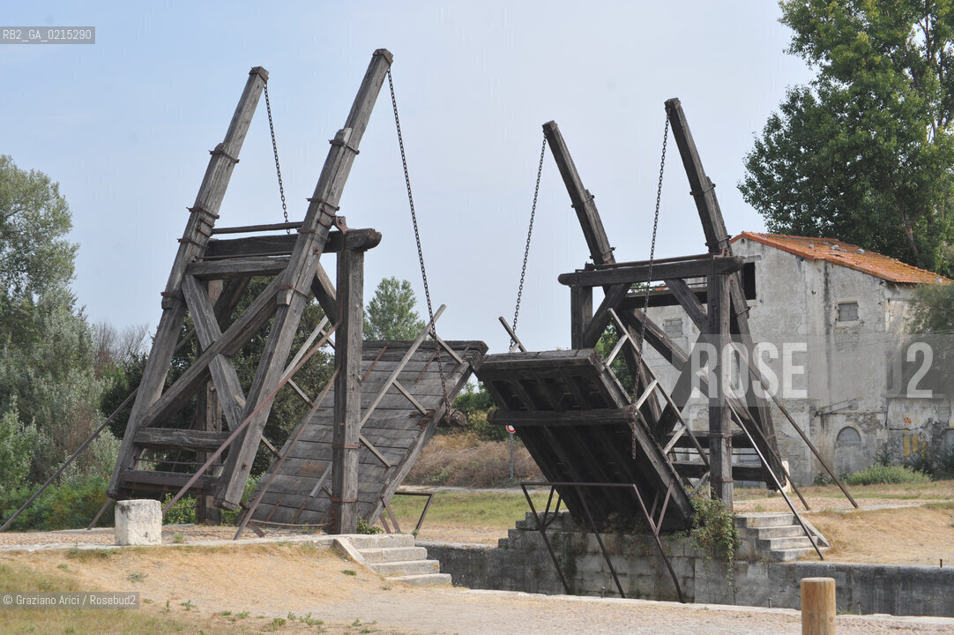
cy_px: 318
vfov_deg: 13.0
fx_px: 2781
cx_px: 477
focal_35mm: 105
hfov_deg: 19.5
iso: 200
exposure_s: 1/500
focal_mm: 105
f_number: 9
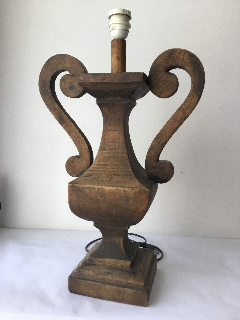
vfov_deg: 58.4
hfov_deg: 45.4
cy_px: 160
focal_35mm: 31
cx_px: 120
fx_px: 287
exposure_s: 1/33
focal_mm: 3.3
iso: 100
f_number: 2.4
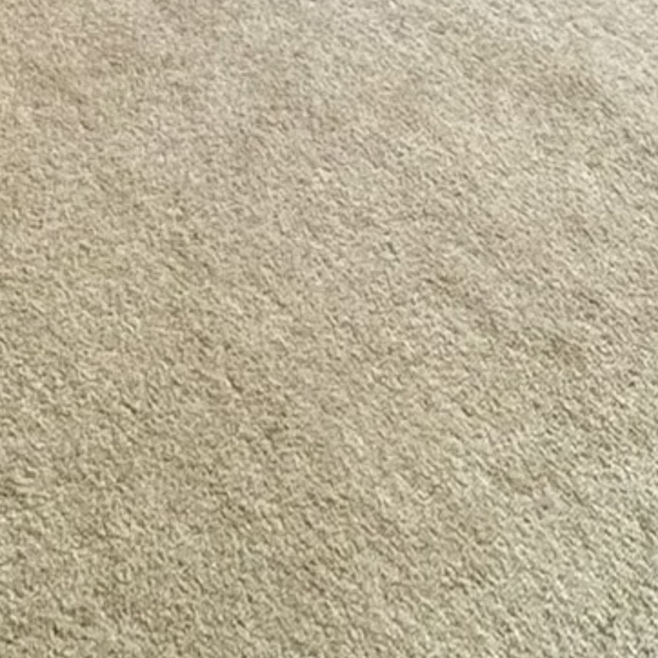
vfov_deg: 17.8
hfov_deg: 24.5
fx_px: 1505
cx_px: 194
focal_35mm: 70
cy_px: -633
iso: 320
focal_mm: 2.22
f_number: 2.2
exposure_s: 1/50
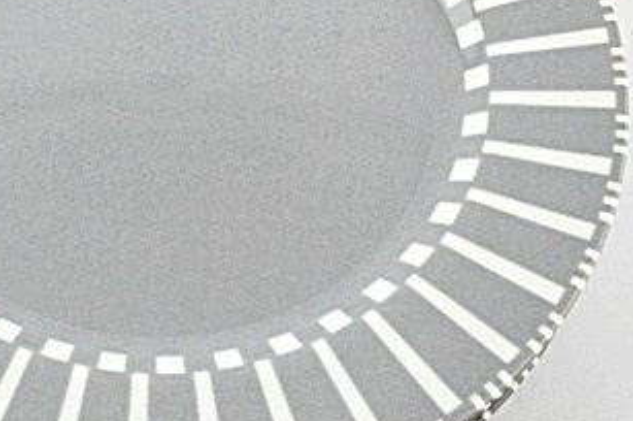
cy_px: 119
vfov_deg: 16.6
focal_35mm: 82
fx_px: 1440
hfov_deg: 24.5
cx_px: 169
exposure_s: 1/125
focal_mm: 24
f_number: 5.6
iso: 250
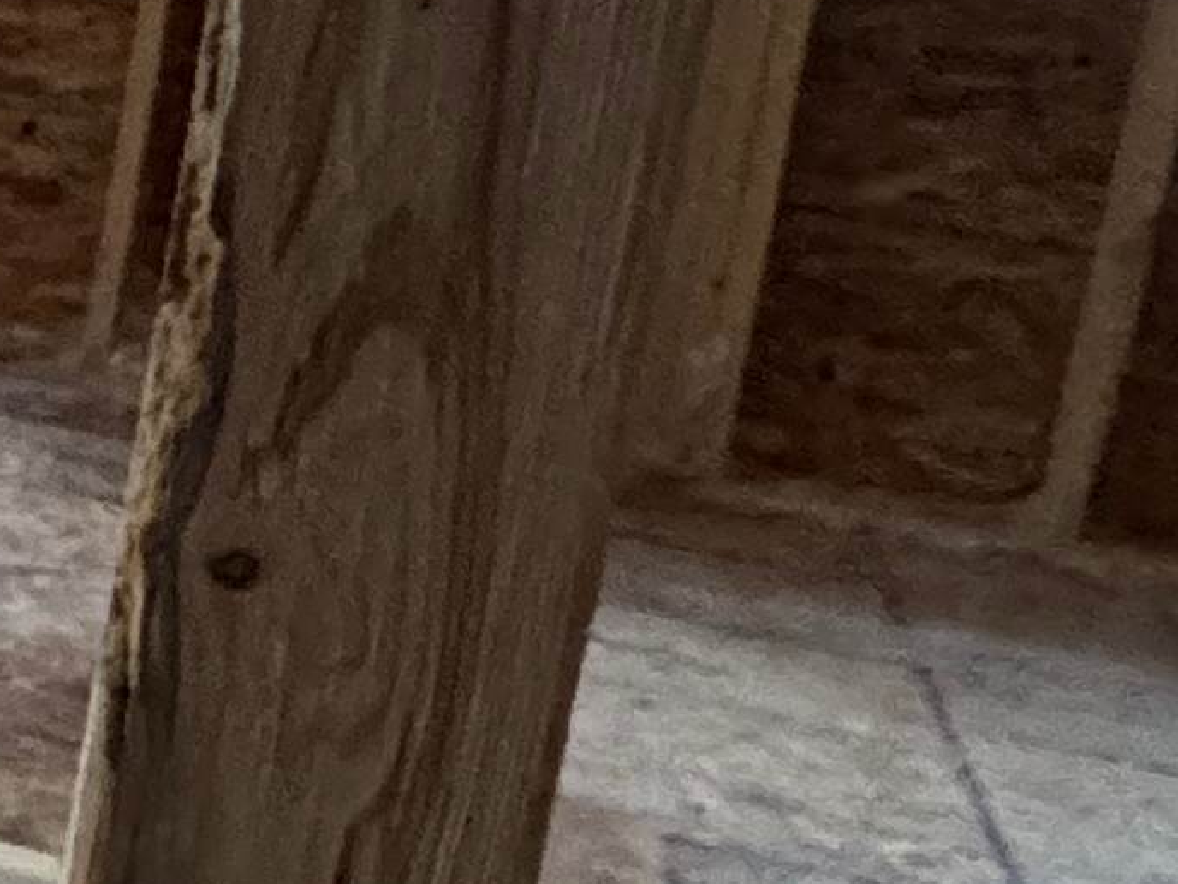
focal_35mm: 82
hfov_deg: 12.1
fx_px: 2791
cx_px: -2216
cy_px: -94
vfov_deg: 17.4
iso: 800
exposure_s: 1/60
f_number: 2.2
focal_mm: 2.22
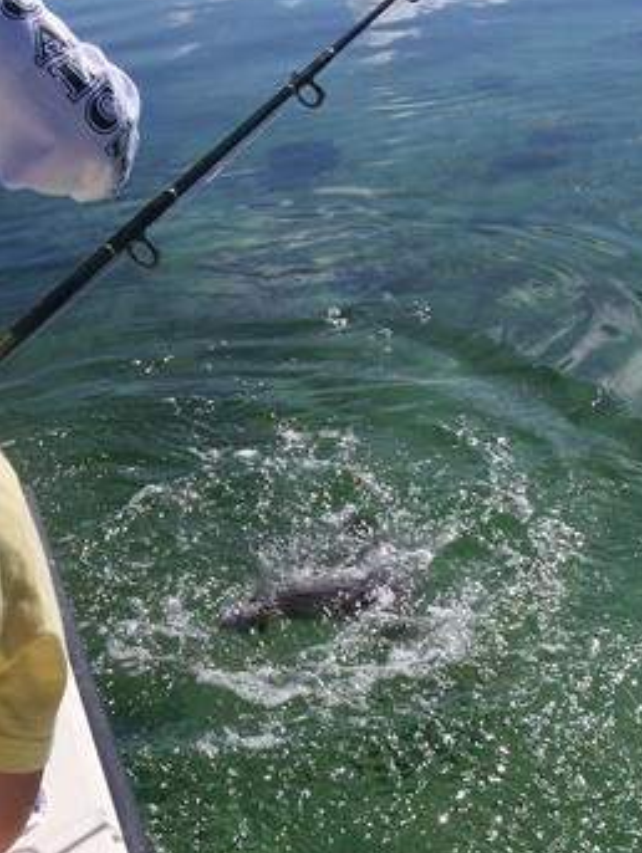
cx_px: 174
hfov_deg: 24.6
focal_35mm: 59
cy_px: 542
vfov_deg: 32.5
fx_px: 1456
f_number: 5.6
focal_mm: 6.3
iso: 160
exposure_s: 1/1250
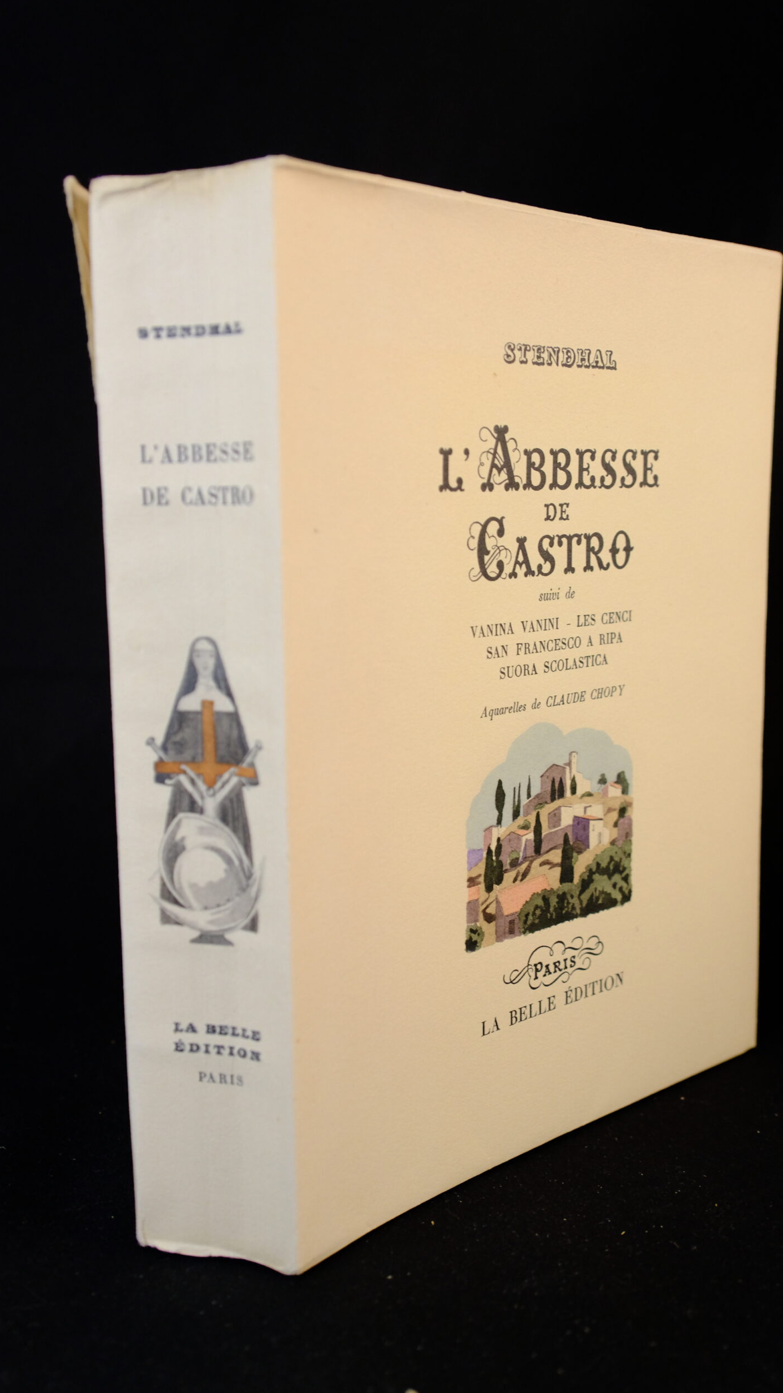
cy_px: 687
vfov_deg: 62.6
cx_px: 395
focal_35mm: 31
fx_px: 1144
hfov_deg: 37.8
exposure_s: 1/100
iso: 1250
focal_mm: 19.6
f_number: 3.5
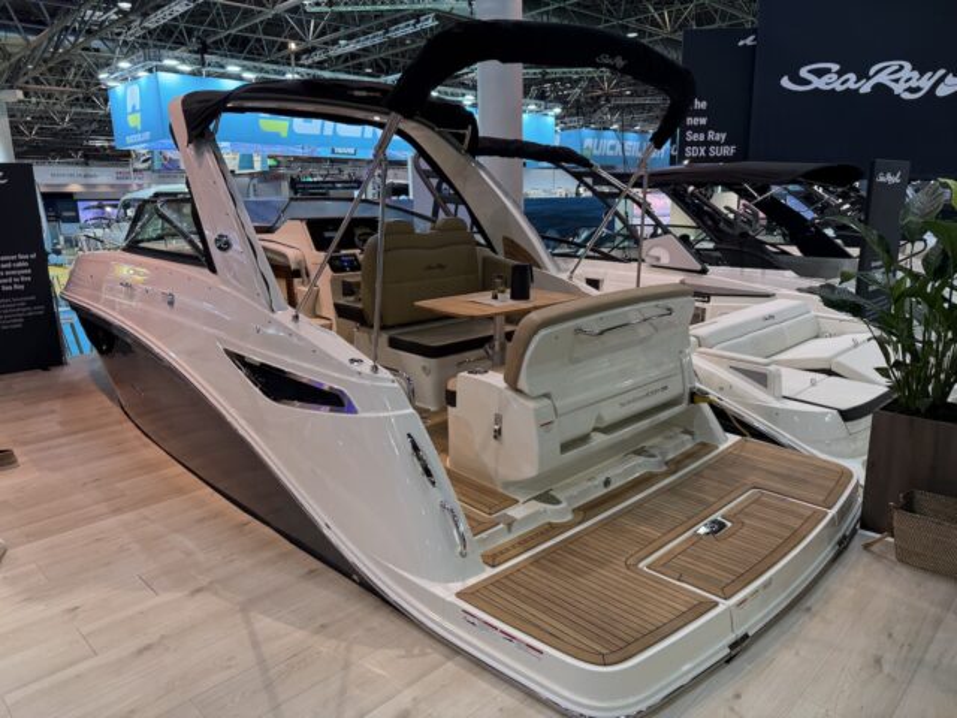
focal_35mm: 24
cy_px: 359
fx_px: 664
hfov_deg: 71.6
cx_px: 478
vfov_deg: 56.8
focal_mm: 6.76
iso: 100
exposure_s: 1/100
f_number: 1.78
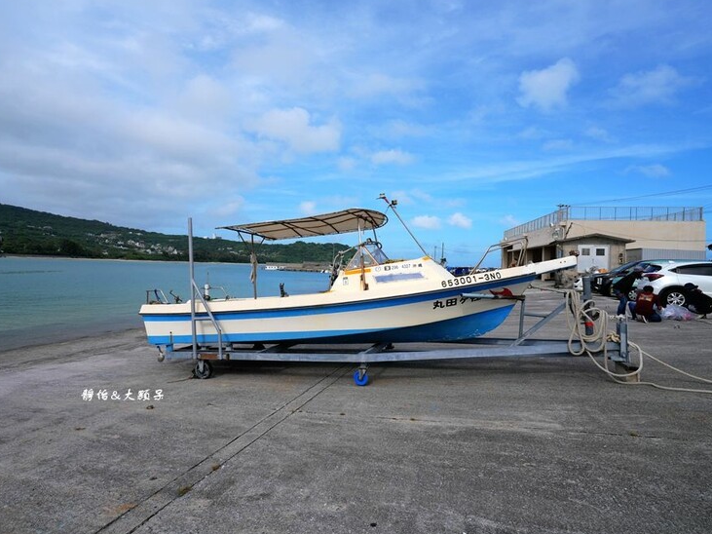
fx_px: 391
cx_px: 325
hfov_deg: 84.5
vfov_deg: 68.7
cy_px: 262
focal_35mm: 19
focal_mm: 17
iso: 160
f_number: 8
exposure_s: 1/800
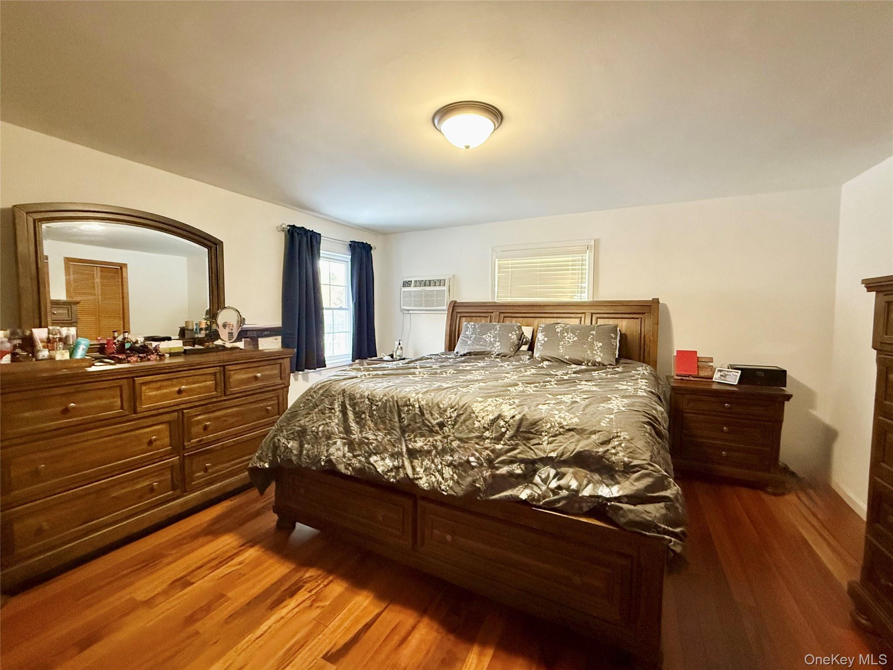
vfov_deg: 85.7
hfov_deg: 102.1
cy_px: 335
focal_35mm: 14
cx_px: 446
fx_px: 361
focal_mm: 2.22
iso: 800
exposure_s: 1/59
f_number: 2.2
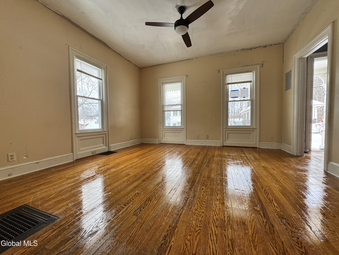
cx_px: 170
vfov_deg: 85.7
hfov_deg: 102.1
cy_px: 128
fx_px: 137
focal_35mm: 14
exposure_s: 1/99
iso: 64
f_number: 2.2
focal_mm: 2.22
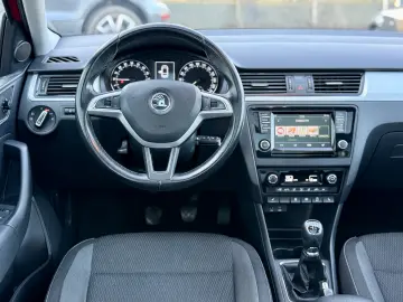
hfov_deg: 39.7
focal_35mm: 48
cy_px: 151
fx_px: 559
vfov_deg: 30.3
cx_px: 202
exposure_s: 1/50
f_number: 1.78
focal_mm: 6.76
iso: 200
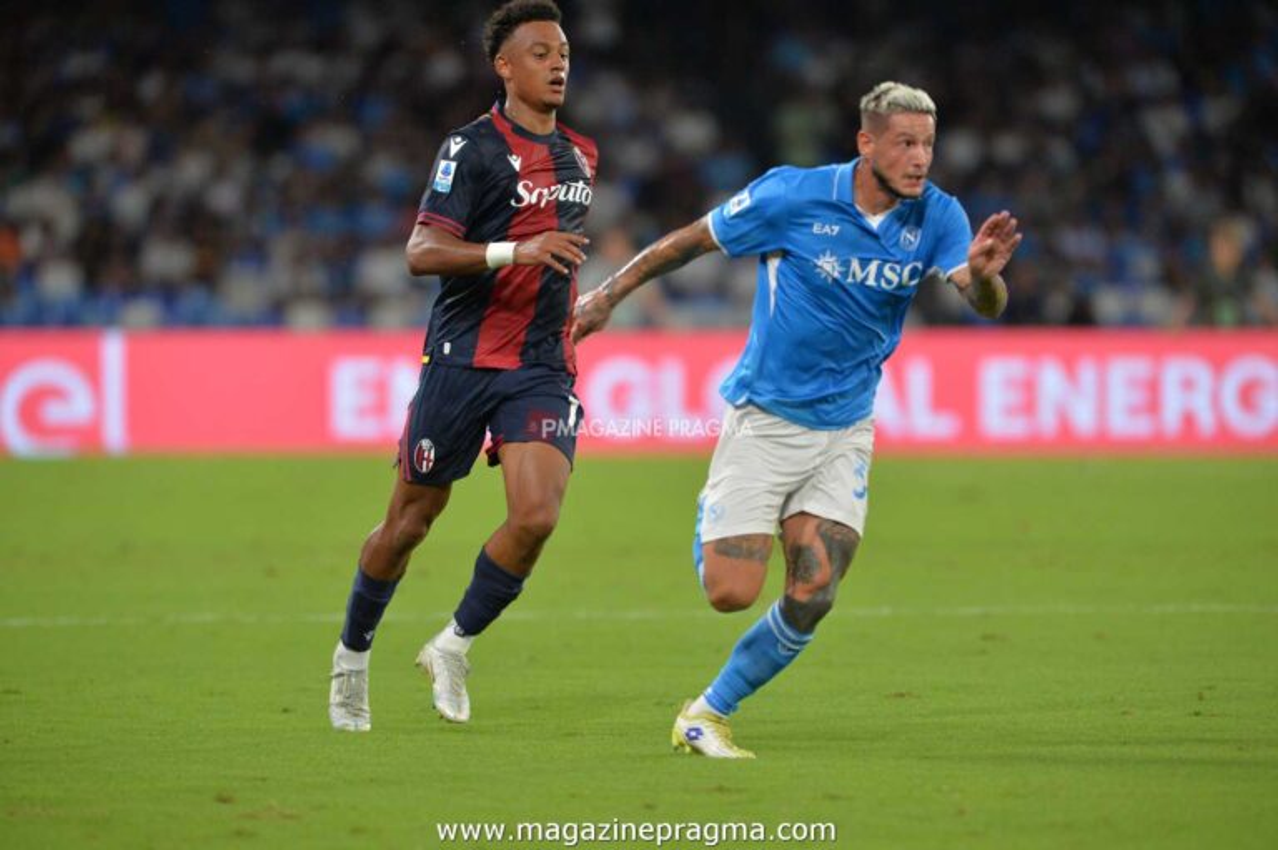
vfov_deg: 3.3
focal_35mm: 420
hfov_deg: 4.9
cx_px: 639
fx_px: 14900
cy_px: 425
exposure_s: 1/1000
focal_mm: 420
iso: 3200
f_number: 4
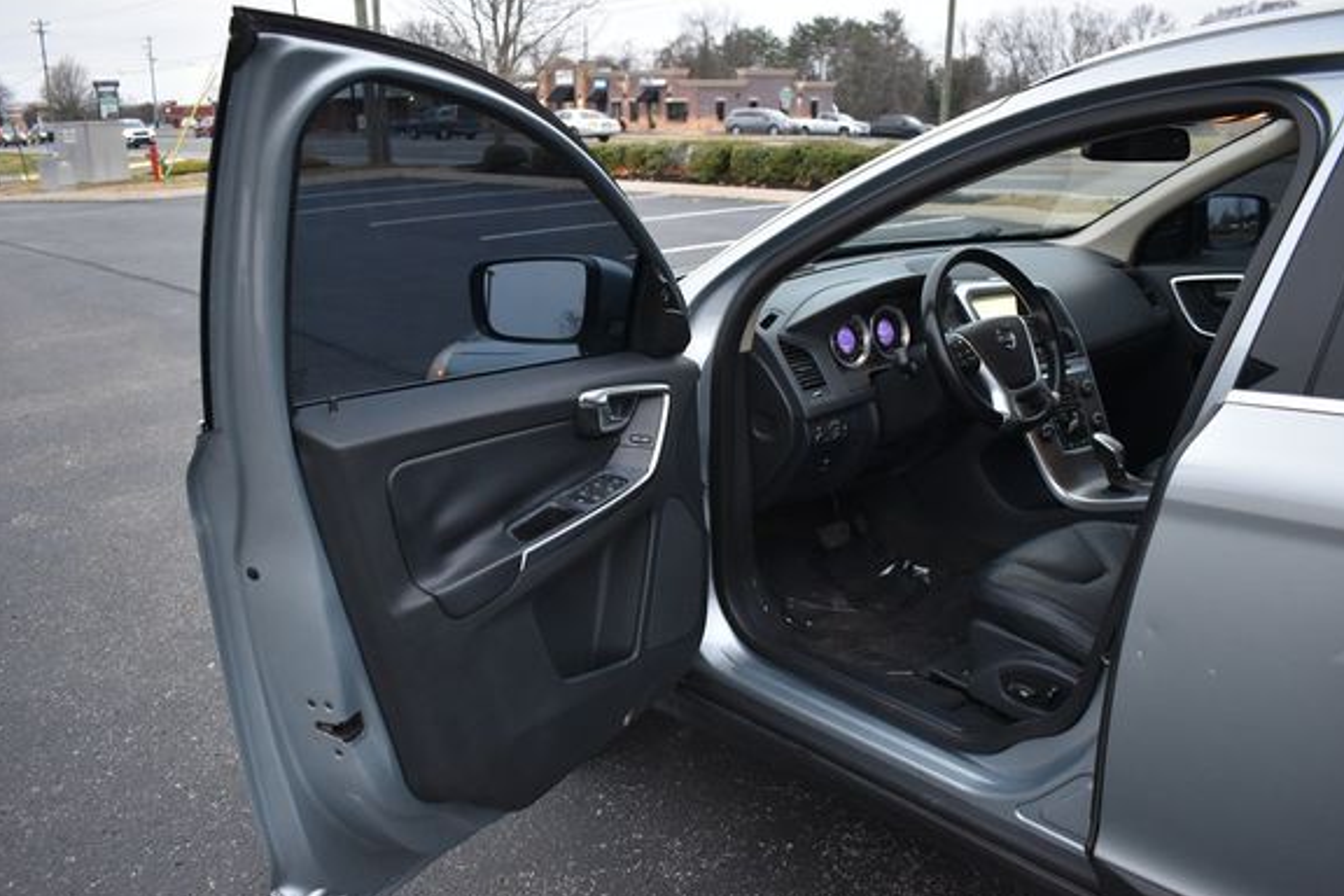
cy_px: 440
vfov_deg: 43.6
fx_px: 1120
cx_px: 663
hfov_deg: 61.9
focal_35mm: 30
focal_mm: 18
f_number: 3.5
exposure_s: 1/125
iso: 1250
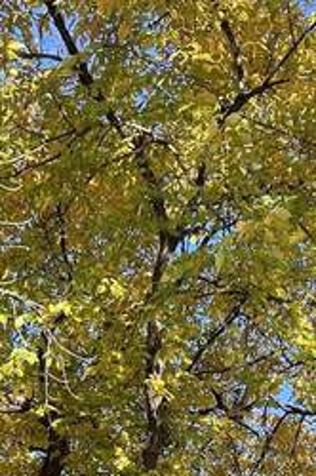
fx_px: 1373
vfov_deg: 17.0
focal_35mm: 104
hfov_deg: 13.0
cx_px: 289
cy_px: 792
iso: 50
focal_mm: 5.7
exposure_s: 1/748
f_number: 1.5
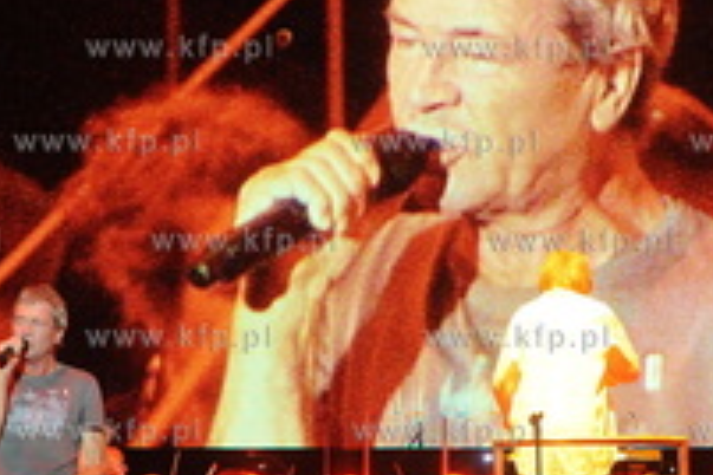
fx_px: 3386
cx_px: 369
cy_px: 287
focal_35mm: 171
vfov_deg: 8.0
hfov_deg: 12.0
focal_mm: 86
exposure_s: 1/125
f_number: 5
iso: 1600
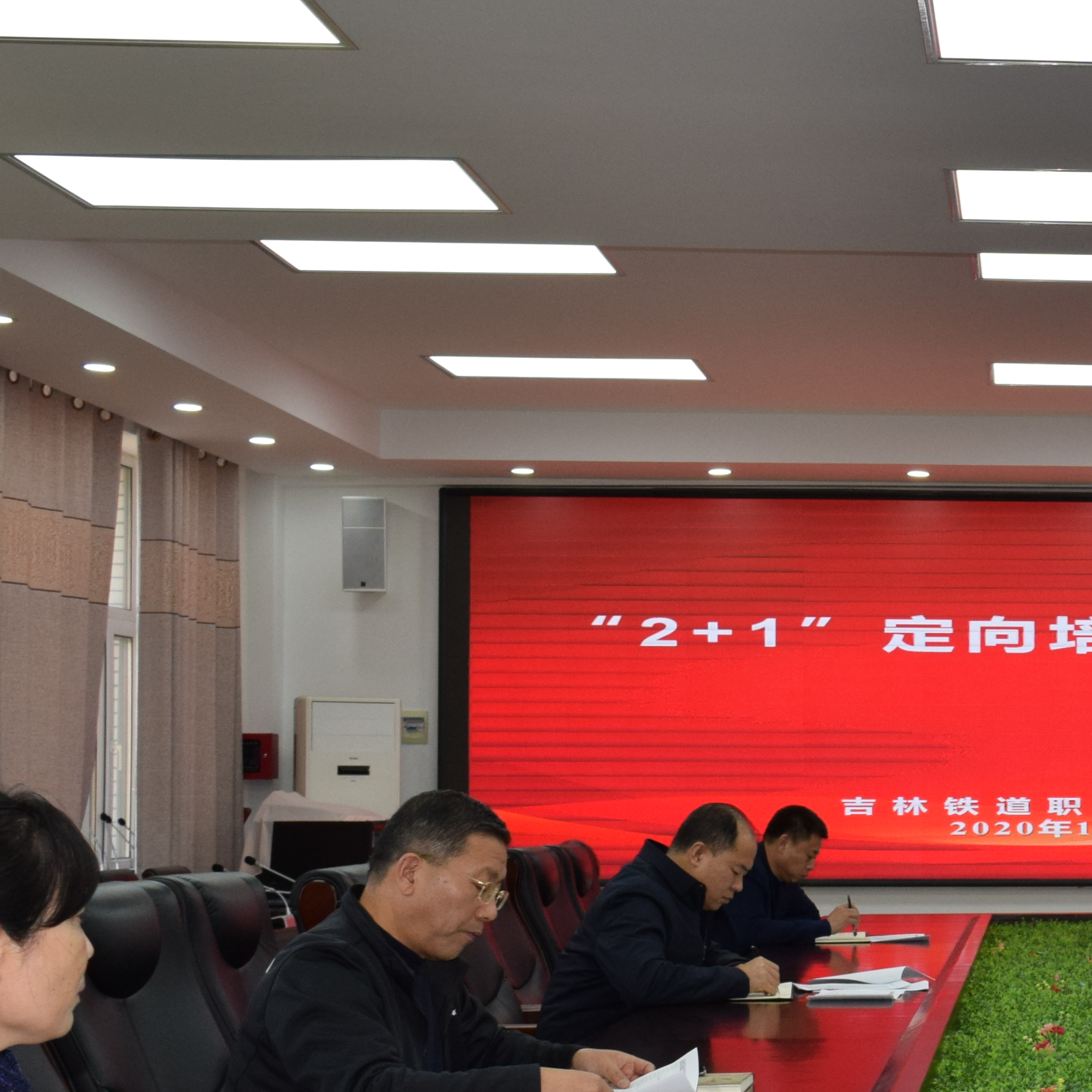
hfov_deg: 23.9
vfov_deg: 25.5
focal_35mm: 67
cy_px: 762
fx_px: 2391
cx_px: 1243
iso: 560
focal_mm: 18
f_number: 5.6
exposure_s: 1/125
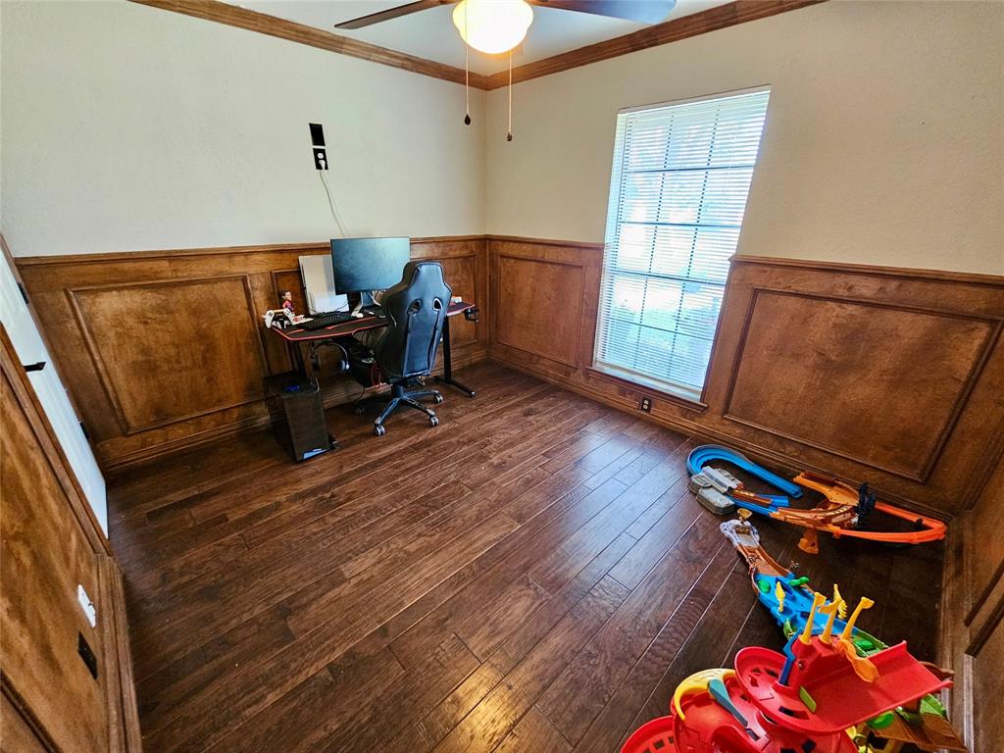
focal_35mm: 13
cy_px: 376
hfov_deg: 106.2
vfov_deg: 89.9
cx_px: 502
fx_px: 377
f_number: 2.2
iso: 400
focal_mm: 2.2
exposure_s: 1/30
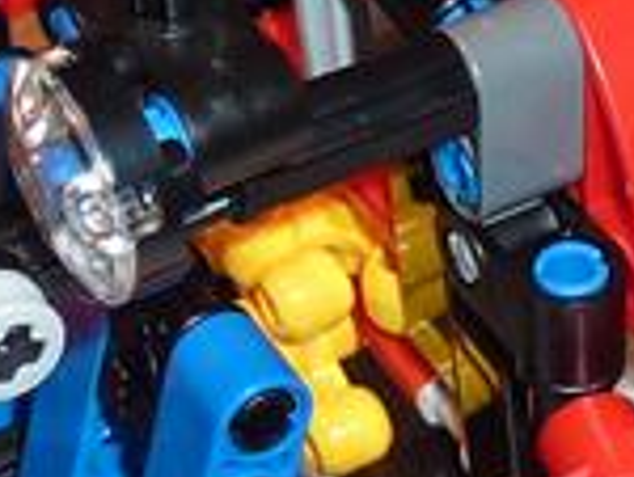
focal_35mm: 218
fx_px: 3999
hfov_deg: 9.0
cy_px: 519
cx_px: 8
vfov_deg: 6.8
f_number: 3.5
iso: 100
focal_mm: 5.3
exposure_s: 1/30
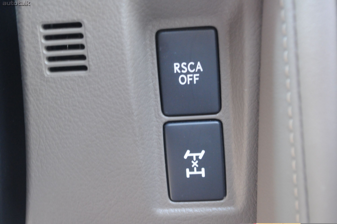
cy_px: 112
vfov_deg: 20.6
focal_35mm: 66
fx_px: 617
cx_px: 168
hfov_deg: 30.5
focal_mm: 44
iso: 2000
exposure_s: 1/5
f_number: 6.3
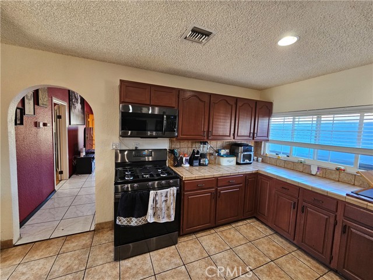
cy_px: 140
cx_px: 186
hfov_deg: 106.2
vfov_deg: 89.9
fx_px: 140
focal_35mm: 13
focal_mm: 2.2
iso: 200
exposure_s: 1/60
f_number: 2.2
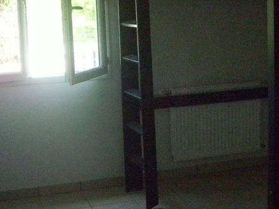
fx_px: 524
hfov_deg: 29.8
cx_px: 134
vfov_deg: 22.5
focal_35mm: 65
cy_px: 78
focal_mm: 6
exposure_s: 1/250
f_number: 2.7
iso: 1250
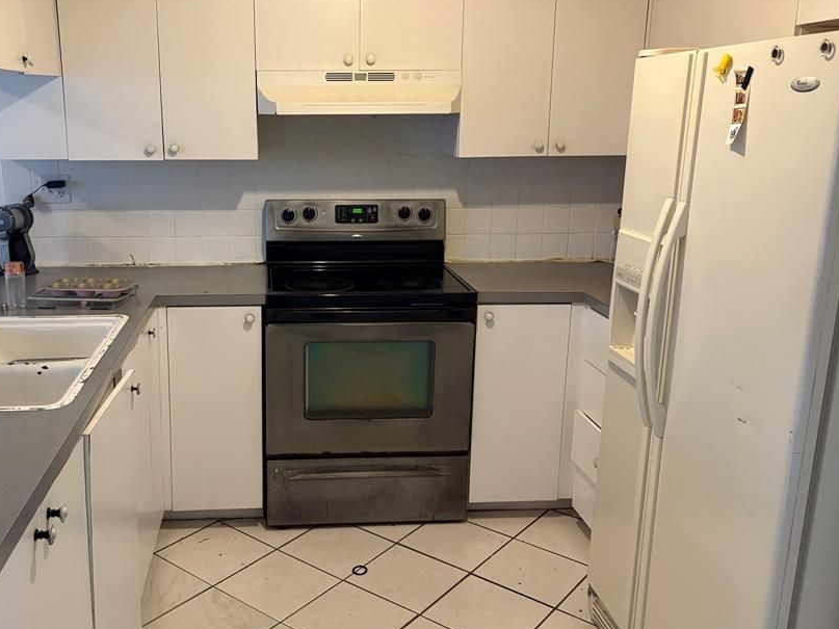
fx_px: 800
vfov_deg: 42.9
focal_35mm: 33
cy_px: 293
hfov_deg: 54.9
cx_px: 335
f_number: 1.6
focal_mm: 5.96
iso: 320
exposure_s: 1/60
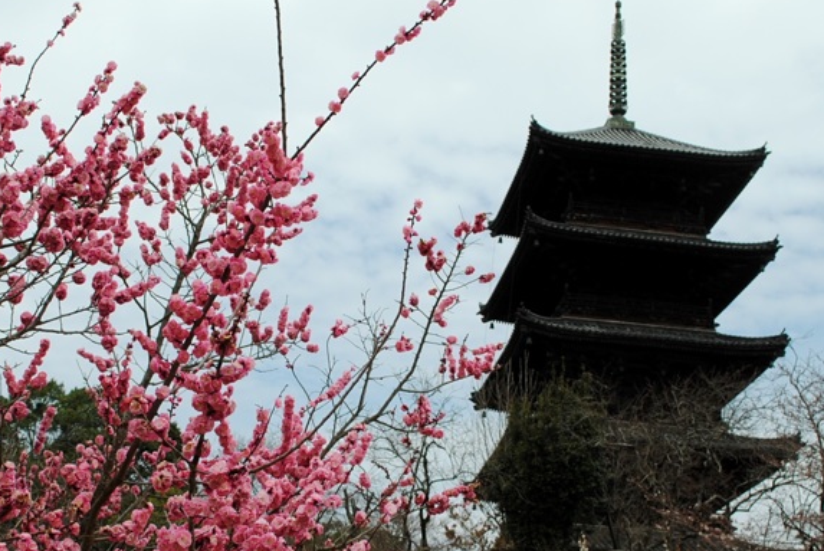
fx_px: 1351
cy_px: 358
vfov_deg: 23.0
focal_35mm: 59
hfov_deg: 33.8
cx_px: 348
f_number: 5.6
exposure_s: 1/640
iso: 100
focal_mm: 22
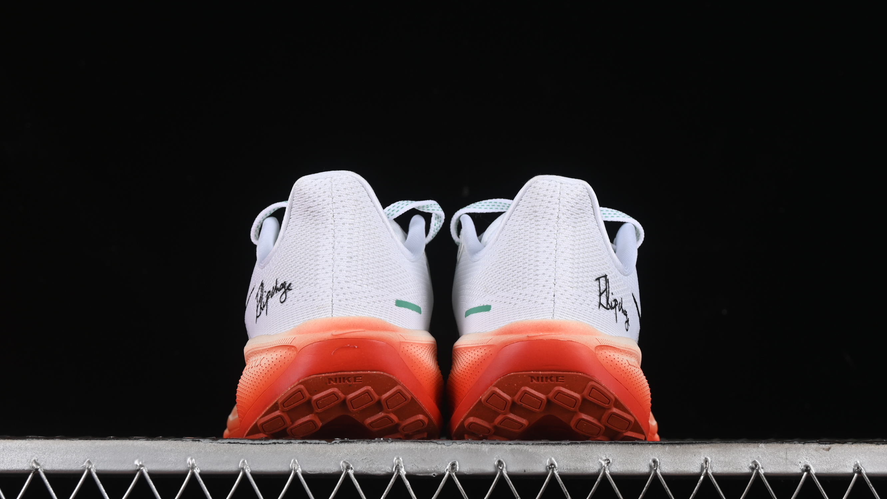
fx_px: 1929
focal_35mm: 82
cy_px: 247
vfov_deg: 14.7
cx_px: 453
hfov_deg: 25.9
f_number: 8
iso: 160
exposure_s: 1/80
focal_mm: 50
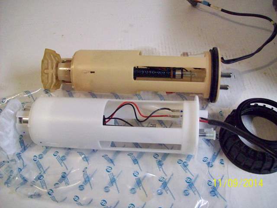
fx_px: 288
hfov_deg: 51.4
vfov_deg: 39.7
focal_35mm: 36
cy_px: 104
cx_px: 138
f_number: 2.7
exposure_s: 1/64
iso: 700
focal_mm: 6
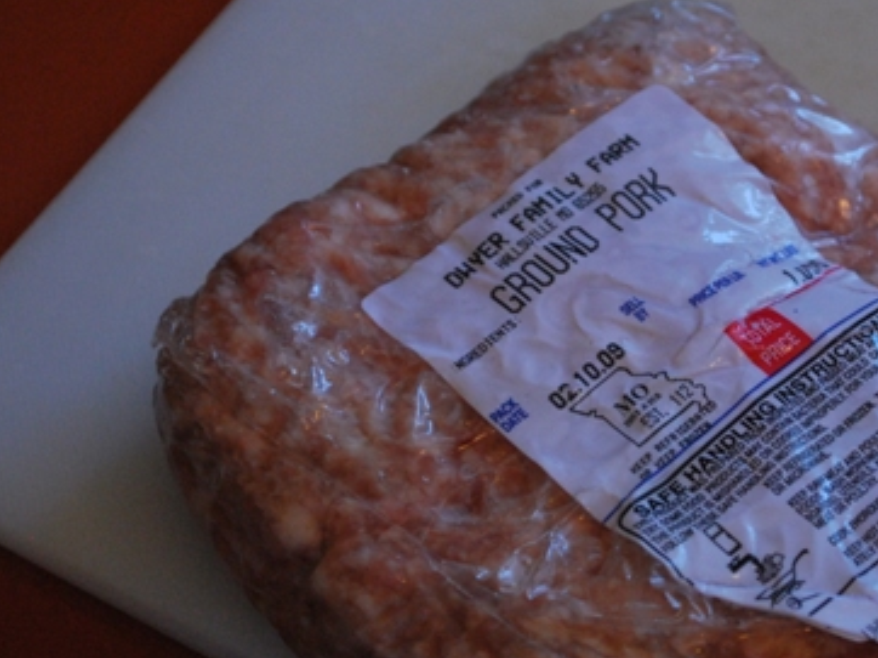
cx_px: 606
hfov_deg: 17.1
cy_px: 289
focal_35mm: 115
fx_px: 2911
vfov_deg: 12.9
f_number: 5.3
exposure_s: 1/30
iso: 900
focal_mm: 45
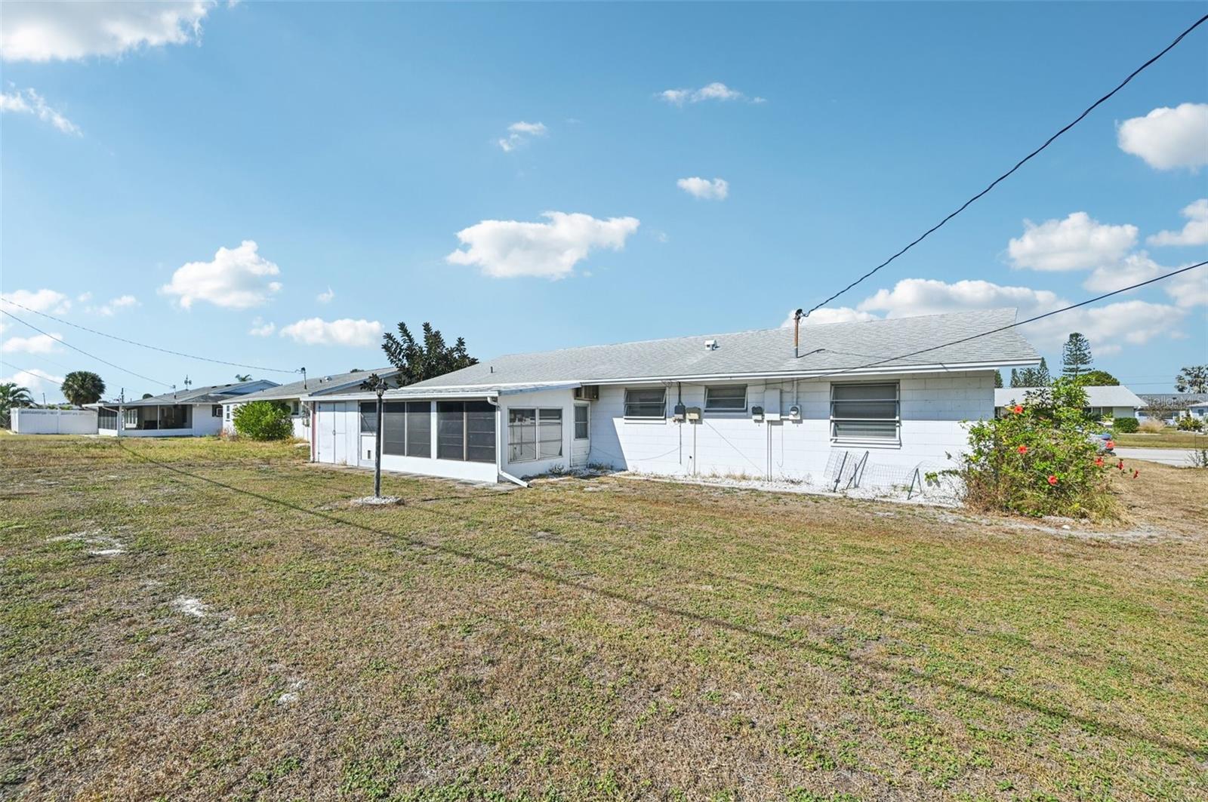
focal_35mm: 14
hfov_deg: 104.3
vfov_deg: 81.1
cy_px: 401
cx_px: 604
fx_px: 469
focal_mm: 14
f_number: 8
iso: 400
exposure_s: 1/2500
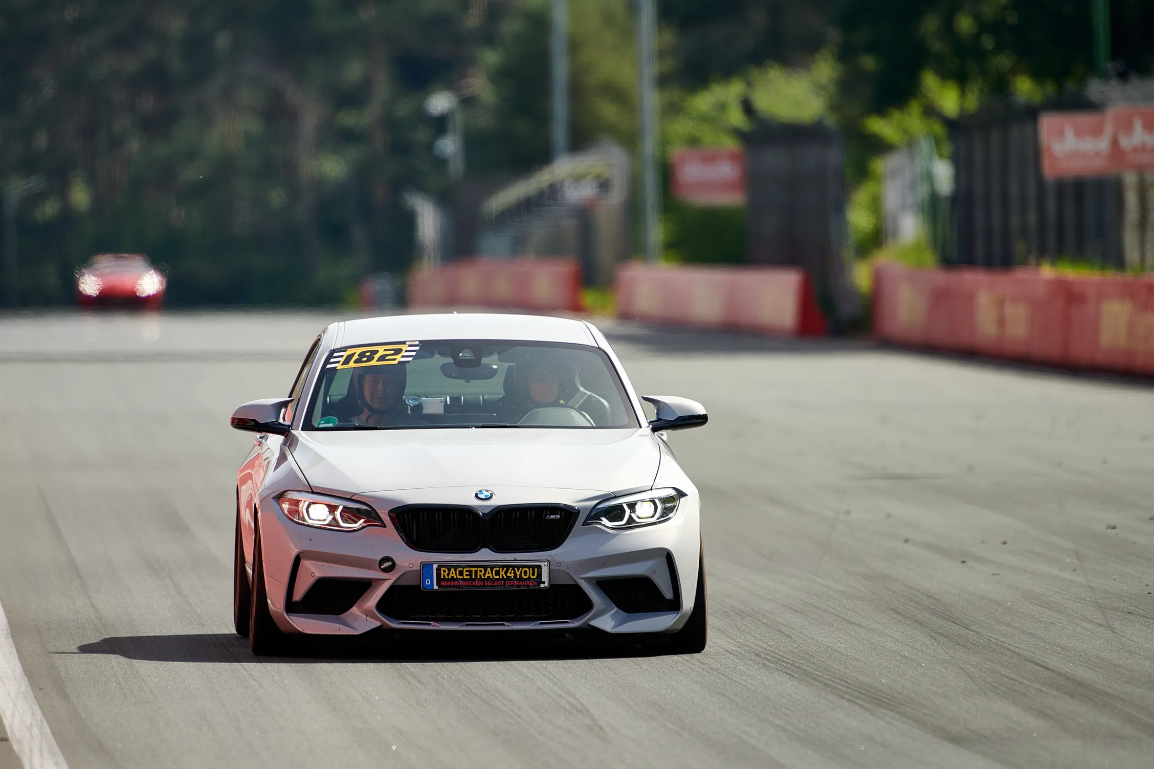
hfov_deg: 4.3
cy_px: 371
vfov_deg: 2.8
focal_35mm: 483
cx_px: 514
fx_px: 15482
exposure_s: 1/1000
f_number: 4
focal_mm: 400
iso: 100
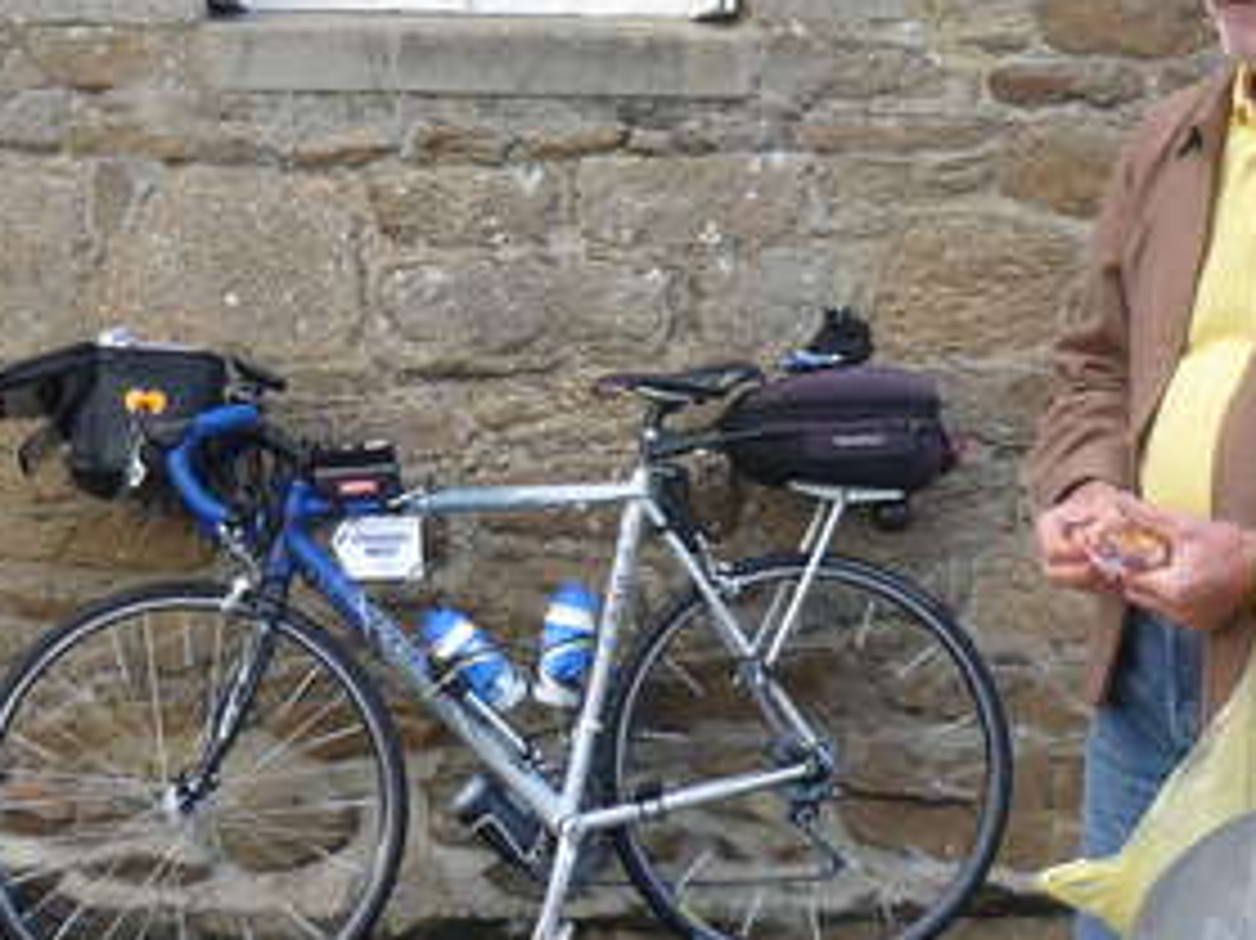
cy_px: 238
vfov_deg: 20.5
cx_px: 383
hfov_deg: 27.2
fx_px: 2575
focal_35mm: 71
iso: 80
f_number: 2.8
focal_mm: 5.5
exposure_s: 1/100
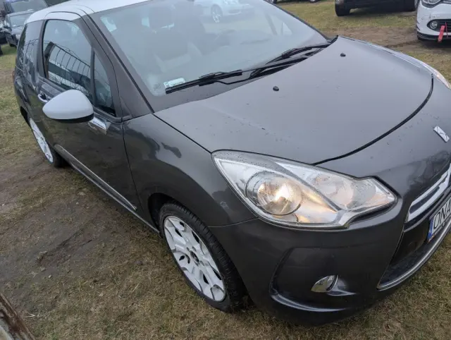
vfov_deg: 56.9
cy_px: 170
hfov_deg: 71.5
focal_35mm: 24
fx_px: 313
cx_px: 226
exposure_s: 1/244
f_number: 1.68
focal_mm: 6.9
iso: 21
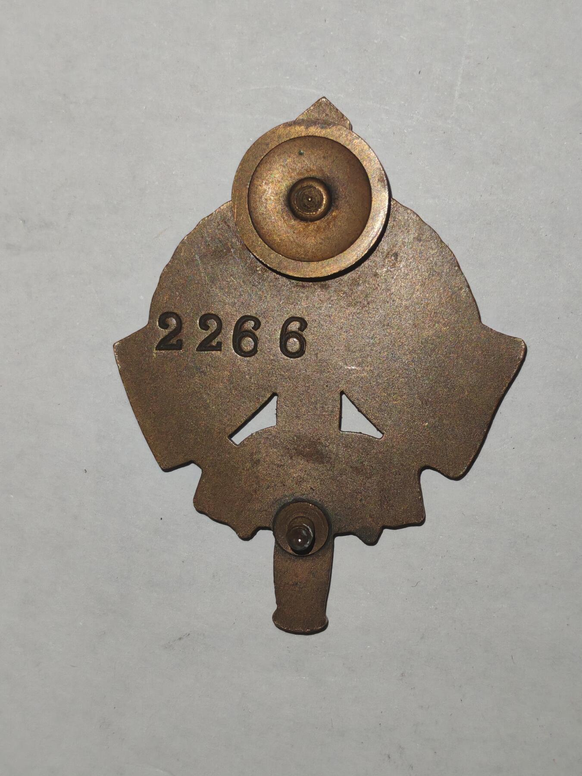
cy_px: 388
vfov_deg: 28.6
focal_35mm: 68
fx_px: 1524
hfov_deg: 21.6
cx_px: 291
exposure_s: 1/100
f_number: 1.95
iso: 160
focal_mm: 5.52
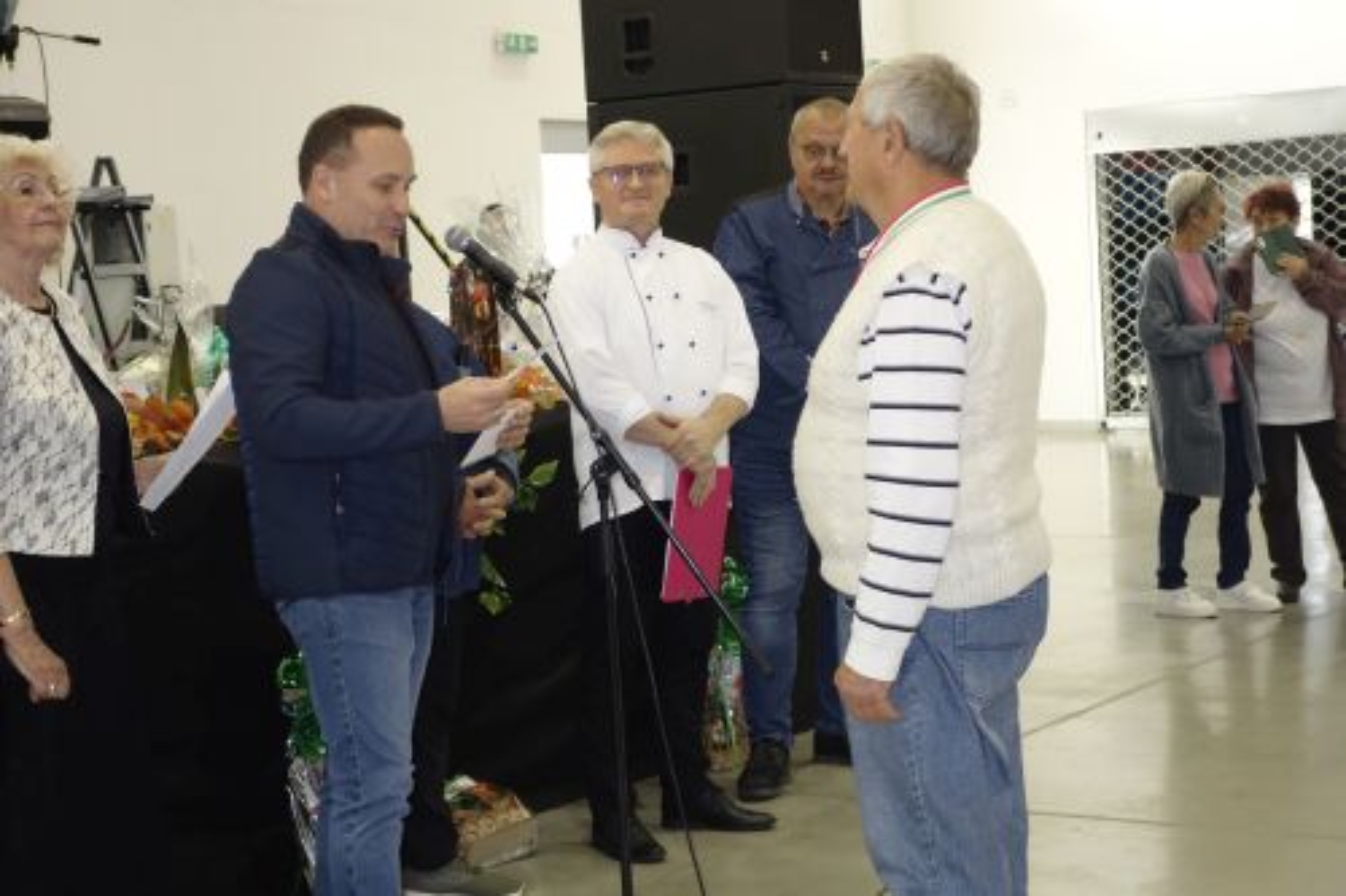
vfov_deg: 19.4
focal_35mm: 70
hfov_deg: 28.9
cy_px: 448
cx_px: 673
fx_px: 2616
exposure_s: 1/80
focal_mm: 25.93
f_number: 4
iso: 800
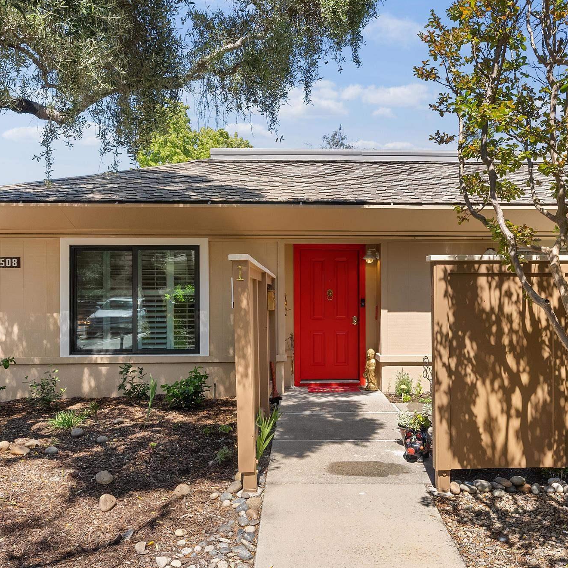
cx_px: 322
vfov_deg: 55.6
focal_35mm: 29
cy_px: 293
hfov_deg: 55.4
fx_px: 538
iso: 200
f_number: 10
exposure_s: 1/125
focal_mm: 22
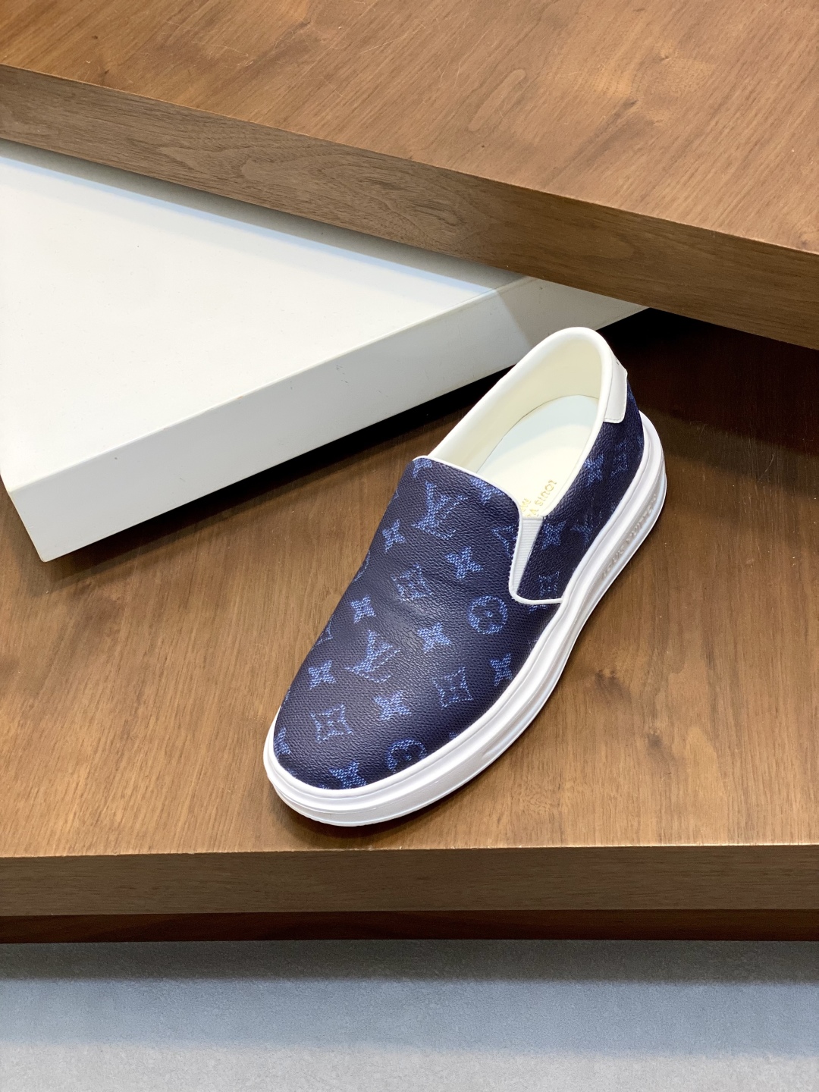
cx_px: 410
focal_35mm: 52
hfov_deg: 28.0
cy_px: 546
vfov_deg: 36.8
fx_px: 1640
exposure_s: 1/100
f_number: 2
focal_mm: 6
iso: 50
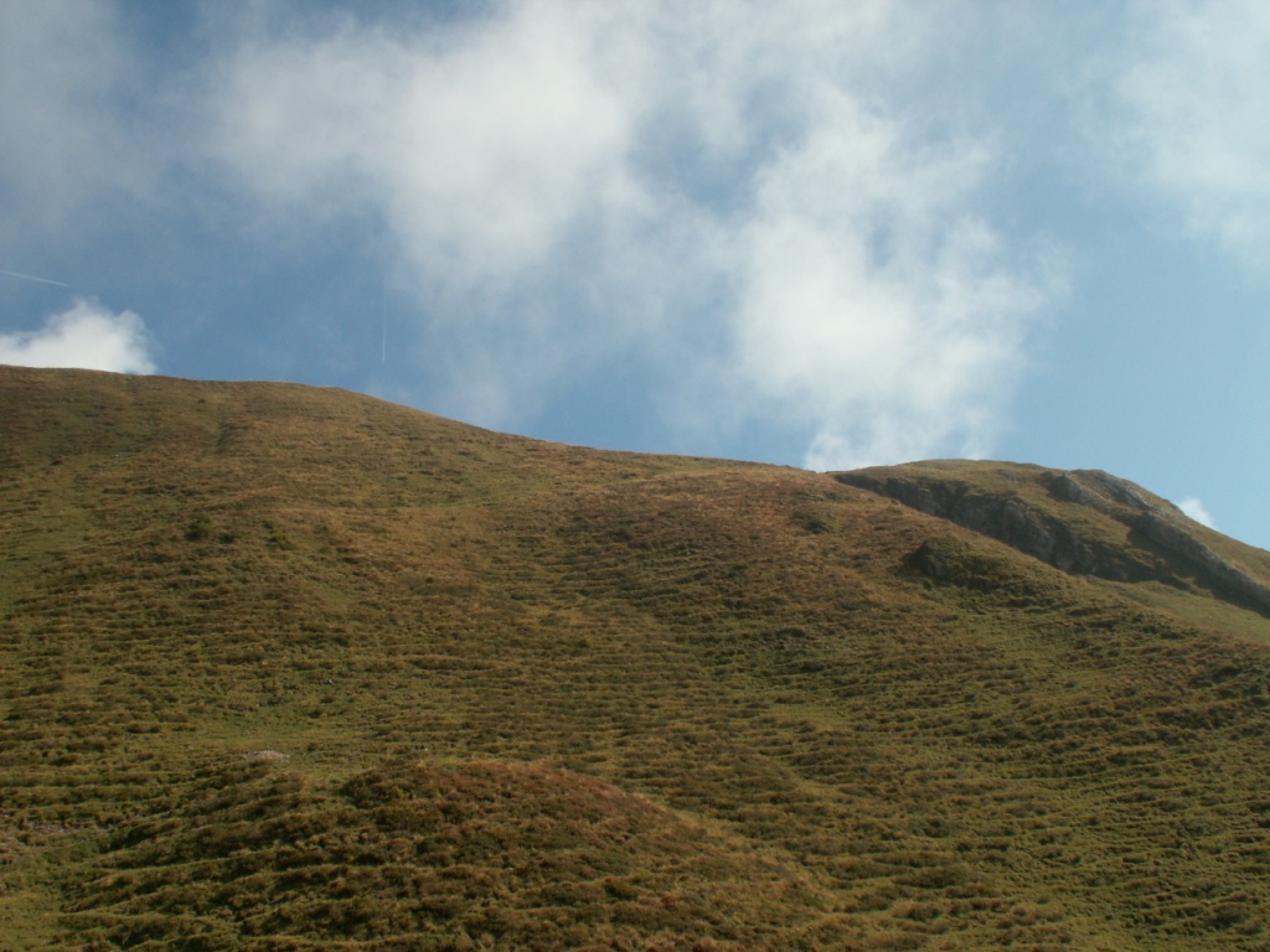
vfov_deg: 40.7
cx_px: 635
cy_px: 476
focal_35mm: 35
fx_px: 1284
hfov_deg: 52.6
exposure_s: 1/200
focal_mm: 5.86
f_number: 7.1
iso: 50
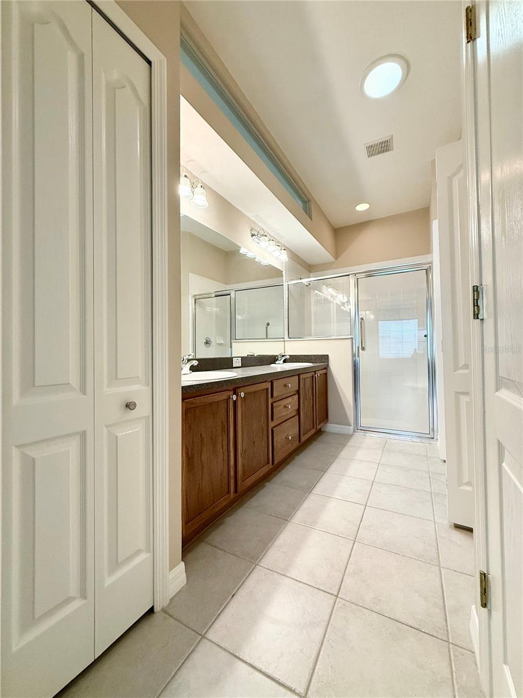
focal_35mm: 14
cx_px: 262
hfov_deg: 85.7
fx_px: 282
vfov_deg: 102.1
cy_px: 349
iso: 320
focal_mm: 2.22
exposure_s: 1/120
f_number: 2.2
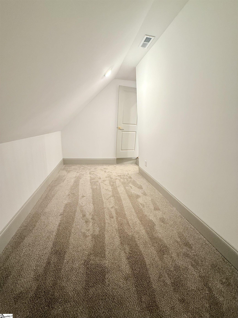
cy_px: 159
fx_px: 128
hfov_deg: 85.7
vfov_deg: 102.1
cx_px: 119
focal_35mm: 14
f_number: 2.2
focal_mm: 2.22
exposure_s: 1/60
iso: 250
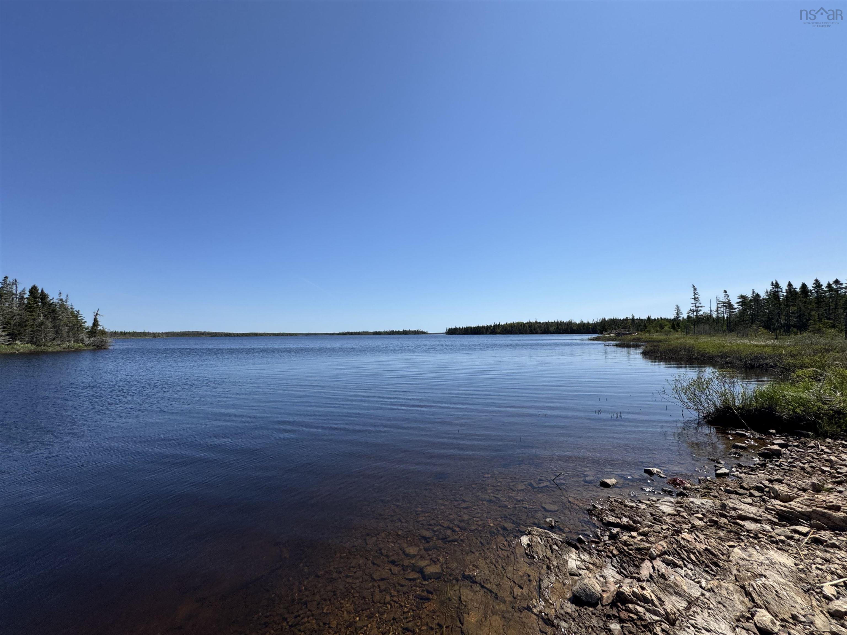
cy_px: 318
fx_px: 343
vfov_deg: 85.7
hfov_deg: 102.1
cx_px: 424
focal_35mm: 14
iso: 50
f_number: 2.2
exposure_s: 1/3390
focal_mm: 2.22
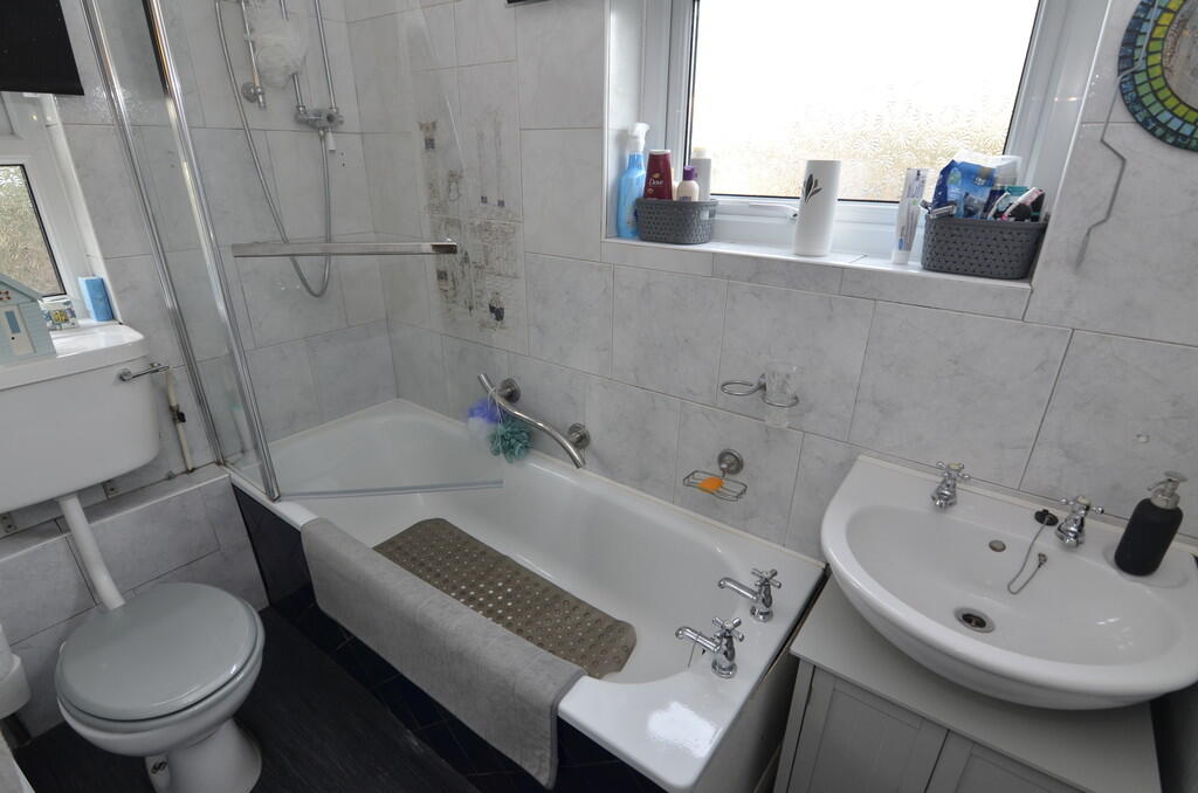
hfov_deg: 95.1
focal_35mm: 16
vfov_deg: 71.8
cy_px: 396
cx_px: 599
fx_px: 548
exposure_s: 1/80
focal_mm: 11
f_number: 5
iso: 400
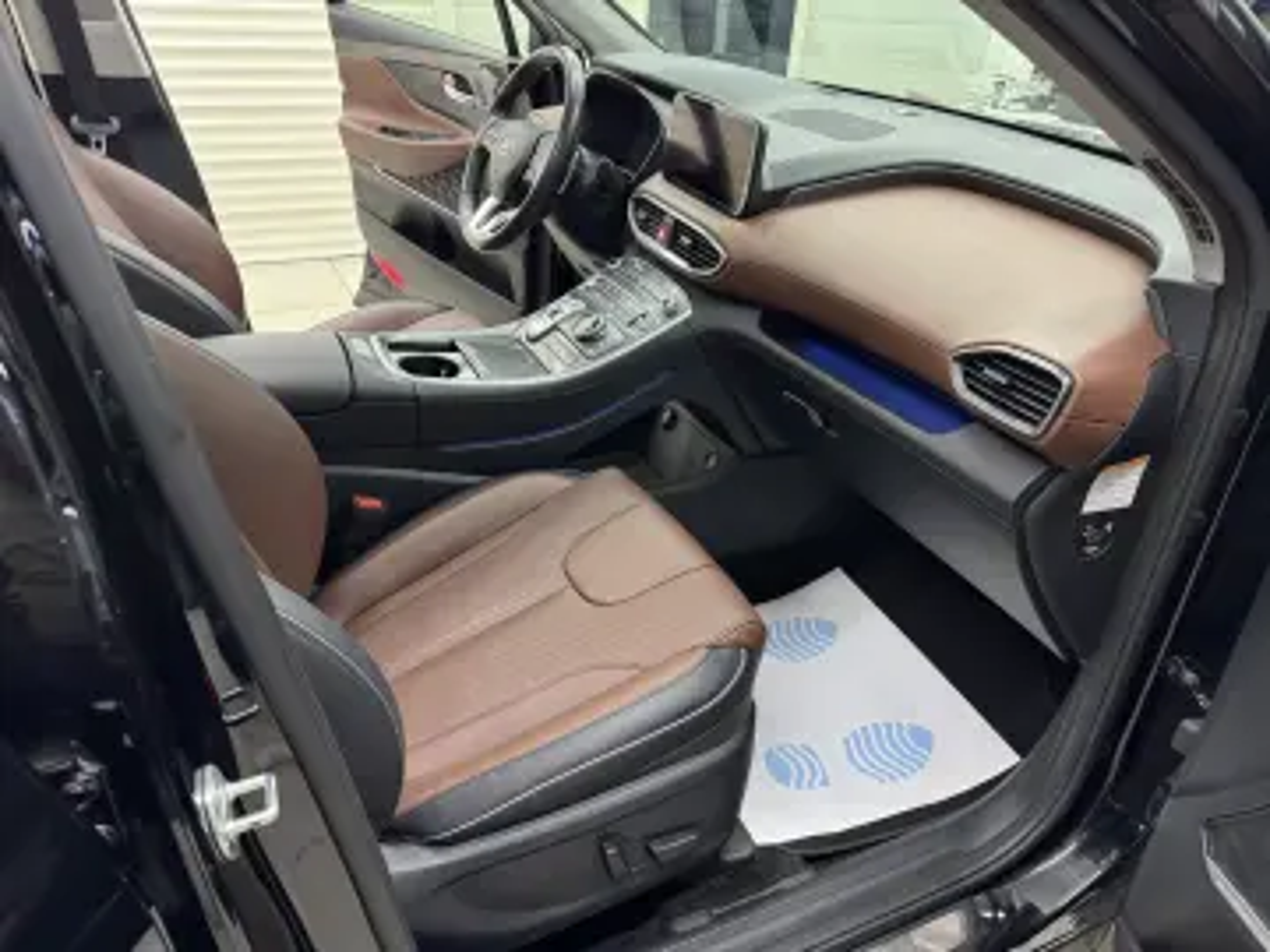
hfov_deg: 71.6
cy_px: 476
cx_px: 635
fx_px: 881
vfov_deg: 56.8
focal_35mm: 24
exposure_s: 1/50
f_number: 1.78
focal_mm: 6.76
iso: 640
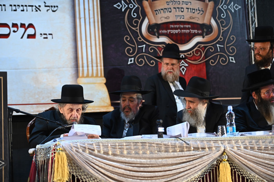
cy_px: 91
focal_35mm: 102
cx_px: 137
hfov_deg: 20.0
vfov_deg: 13.4
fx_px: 776
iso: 1600
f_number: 2.8
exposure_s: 1/100
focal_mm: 102
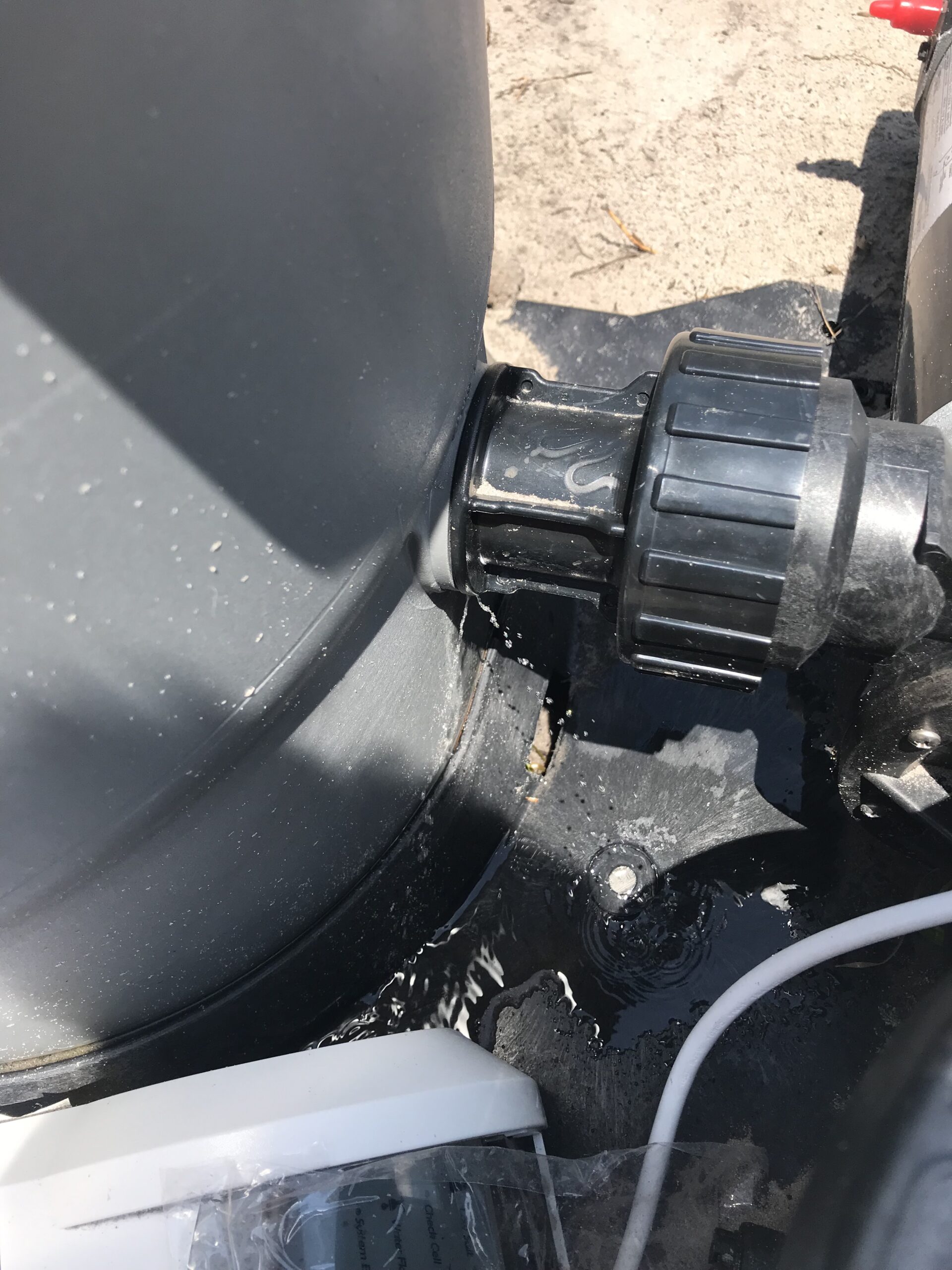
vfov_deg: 63.4
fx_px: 1027
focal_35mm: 28
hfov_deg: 49.7
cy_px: 635
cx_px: 476
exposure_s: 1/1018
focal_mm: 3.99
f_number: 1.8
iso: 20
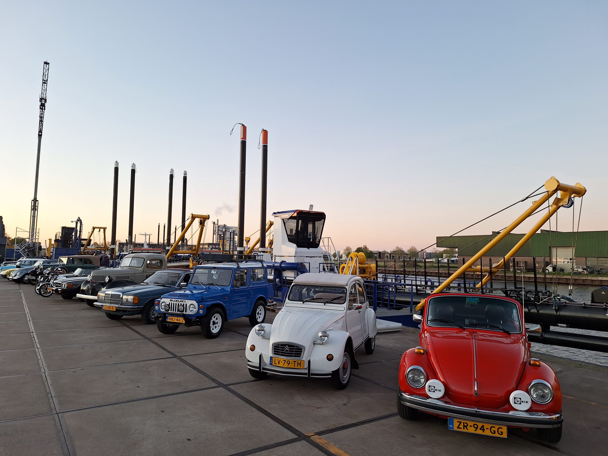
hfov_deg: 73.9
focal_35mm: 23
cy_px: 228
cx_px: 304
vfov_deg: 58.9
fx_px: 404
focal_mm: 5.54
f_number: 1.8
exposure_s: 1/100
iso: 50
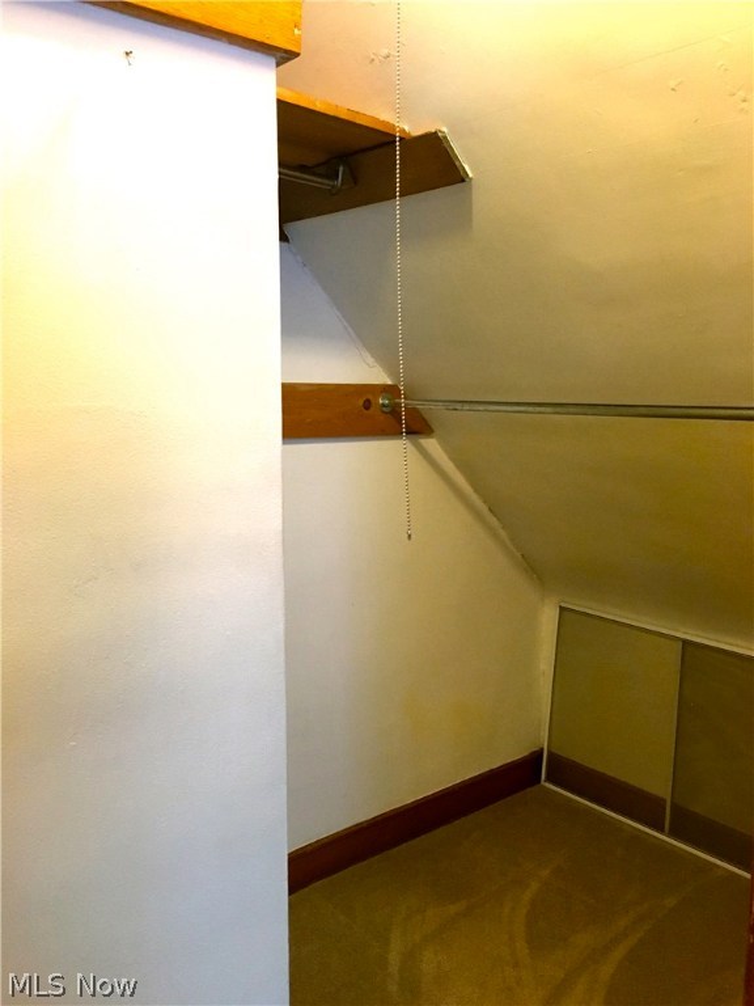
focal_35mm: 29
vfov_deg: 61.7
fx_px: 842
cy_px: 503
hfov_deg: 48.2
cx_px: 377
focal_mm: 4.15
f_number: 2.2
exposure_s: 1/24
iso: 200
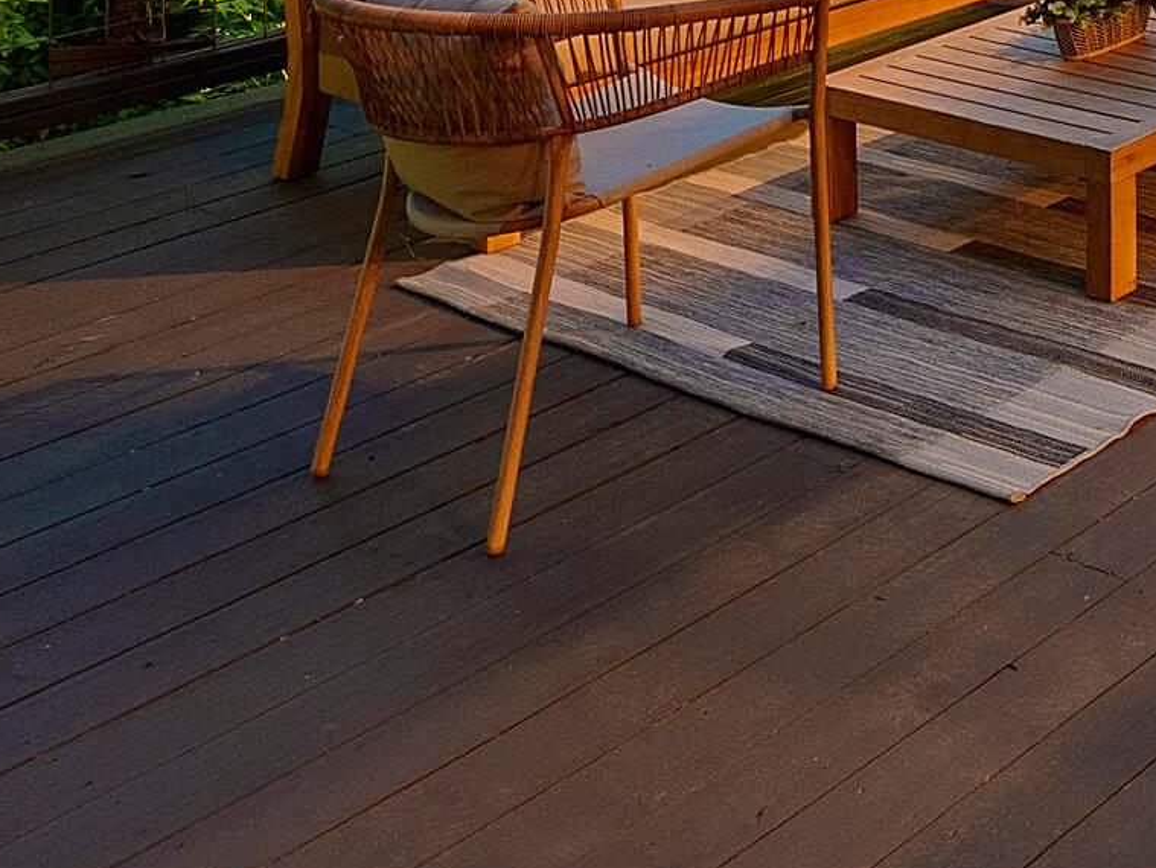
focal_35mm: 57
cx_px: 1700
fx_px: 1904
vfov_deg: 20.9
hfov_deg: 25.8
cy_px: -508
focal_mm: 15
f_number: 6.3
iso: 640
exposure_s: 2
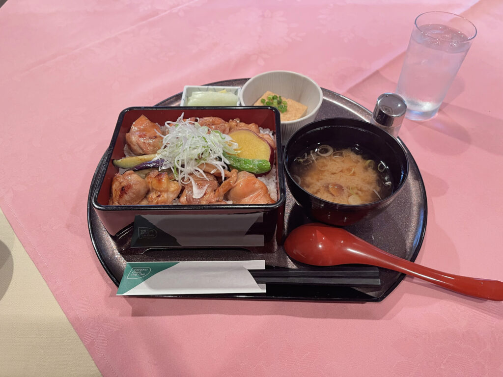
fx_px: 363
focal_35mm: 25
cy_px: 188
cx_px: 252
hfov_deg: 69.4
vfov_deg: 54.9
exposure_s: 1/50
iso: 320
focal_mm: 5.1
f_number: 1.6
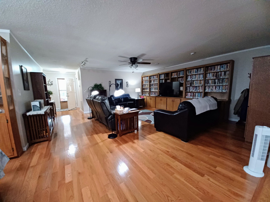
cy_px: 101
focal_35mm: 13
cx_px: 135
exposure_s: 1/20
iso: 320
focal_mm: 1.42
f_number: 2.2
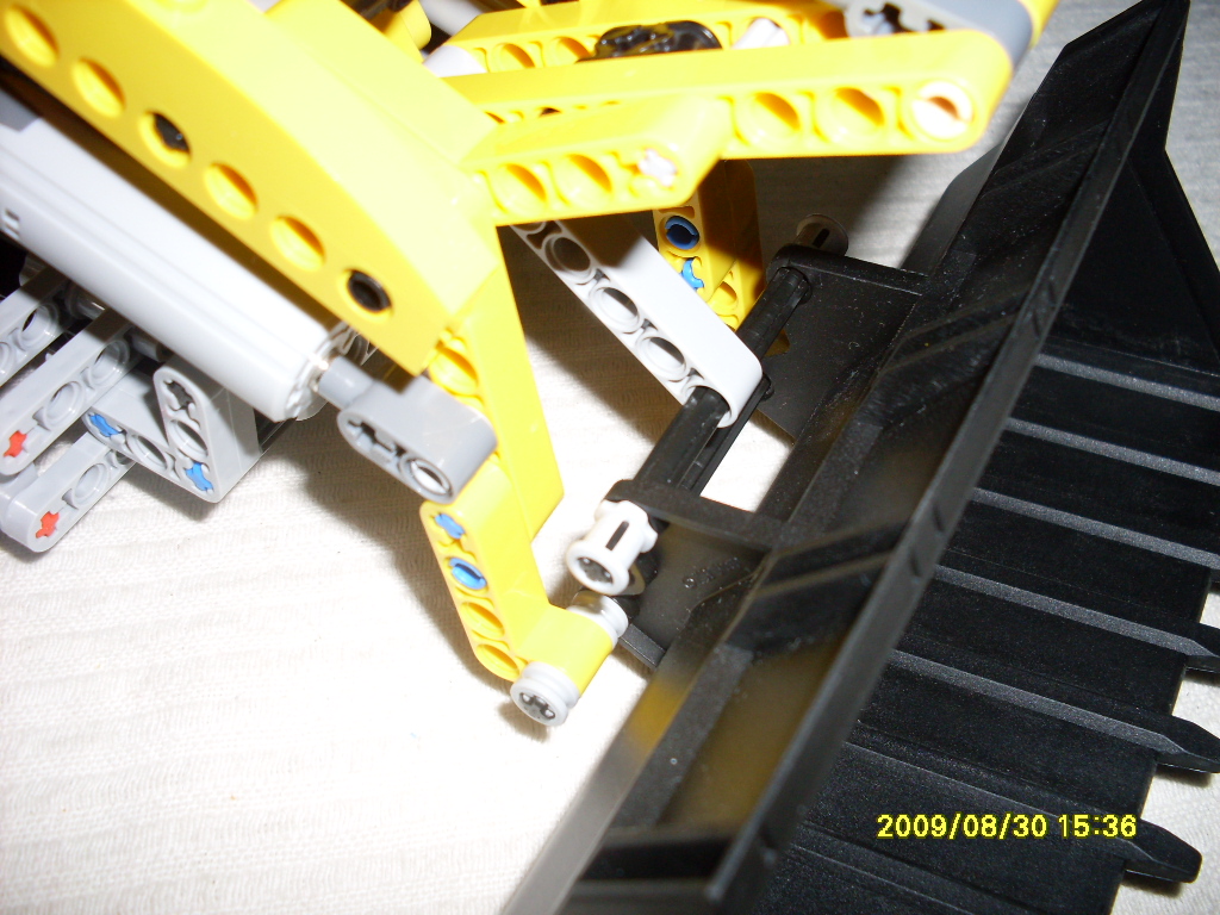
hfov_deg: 49.0
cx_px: 610
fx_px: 1339
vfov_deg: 37.7
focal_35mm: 38
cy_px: 458
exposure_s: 1/45
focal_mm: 6.3
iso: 100
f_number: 2.8
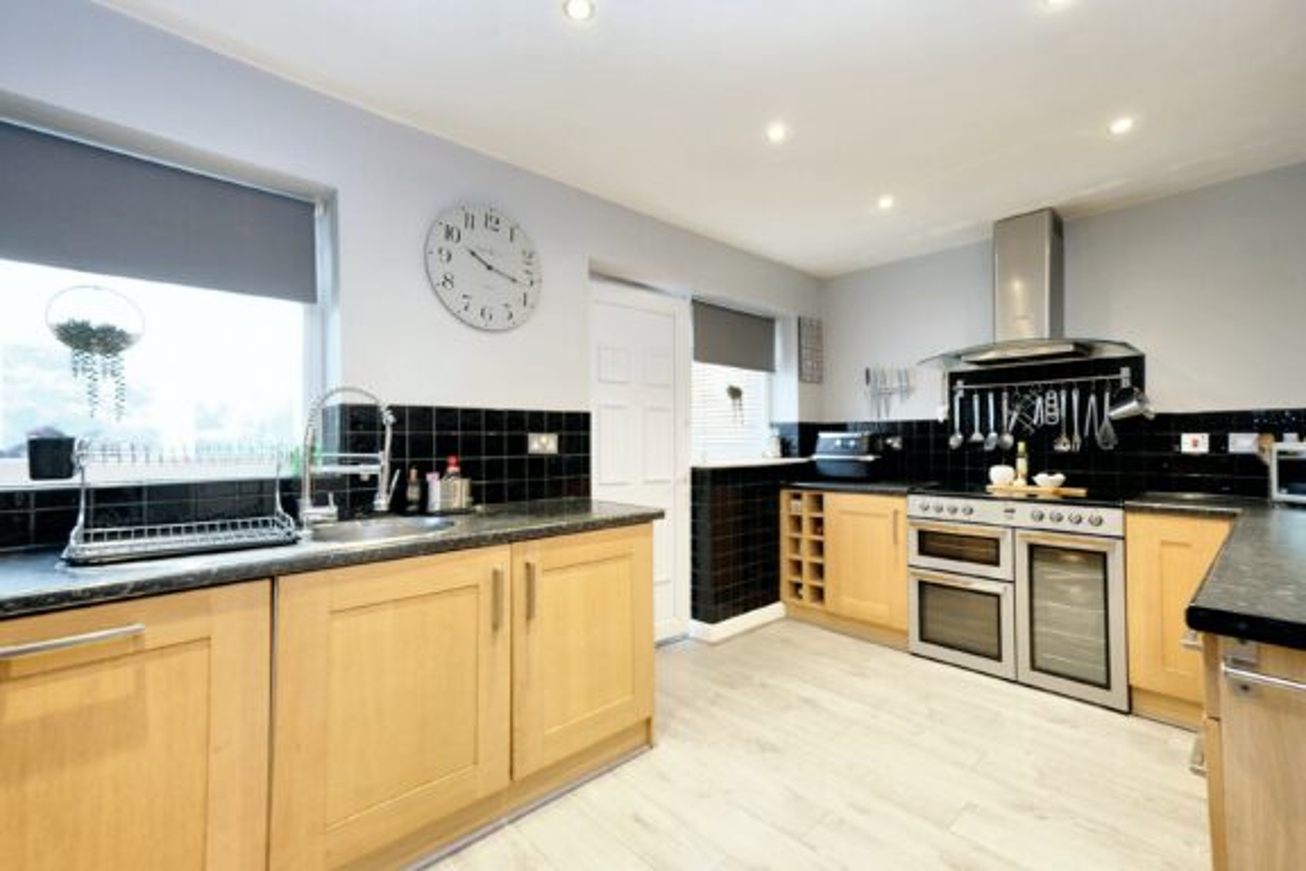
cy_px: 436
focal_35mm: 15
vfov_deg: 77.3
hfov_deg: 100.4
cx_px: 653
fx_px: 544
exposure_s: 1/15
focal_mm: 10
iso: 800
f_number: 4
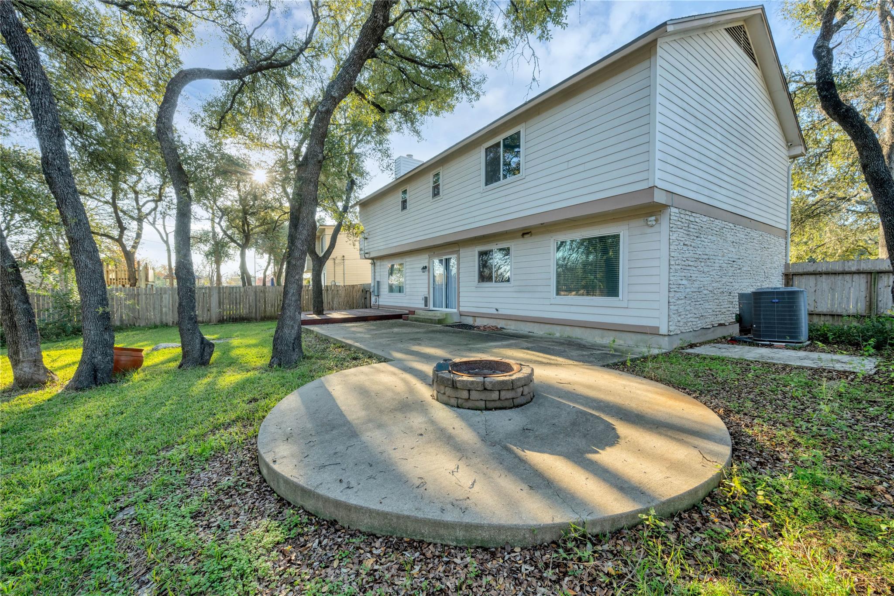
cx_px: 447
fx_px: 348
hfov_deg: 104.3
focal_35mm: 14
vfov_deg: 81.2
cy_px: 298
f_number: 10
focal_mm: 14
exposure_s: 1/25
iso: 400
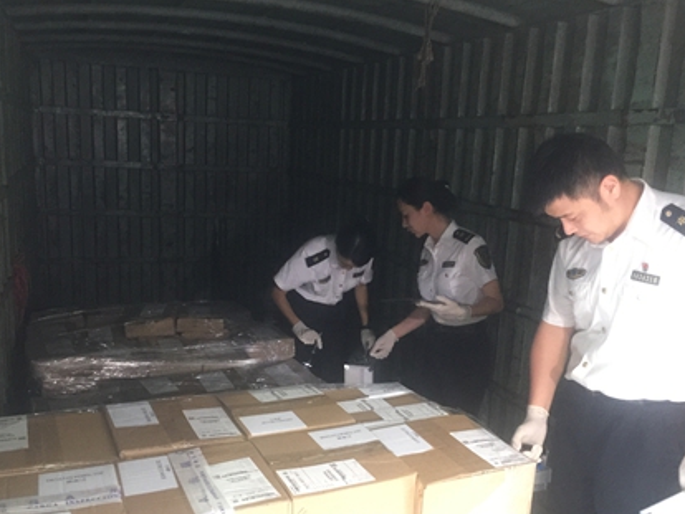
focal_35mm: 35
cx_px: 336
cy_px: 297
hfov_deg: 52.6
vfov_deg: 40.6
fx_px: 693
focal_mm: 4.15
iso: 160
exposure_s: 1/8
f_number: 2.2
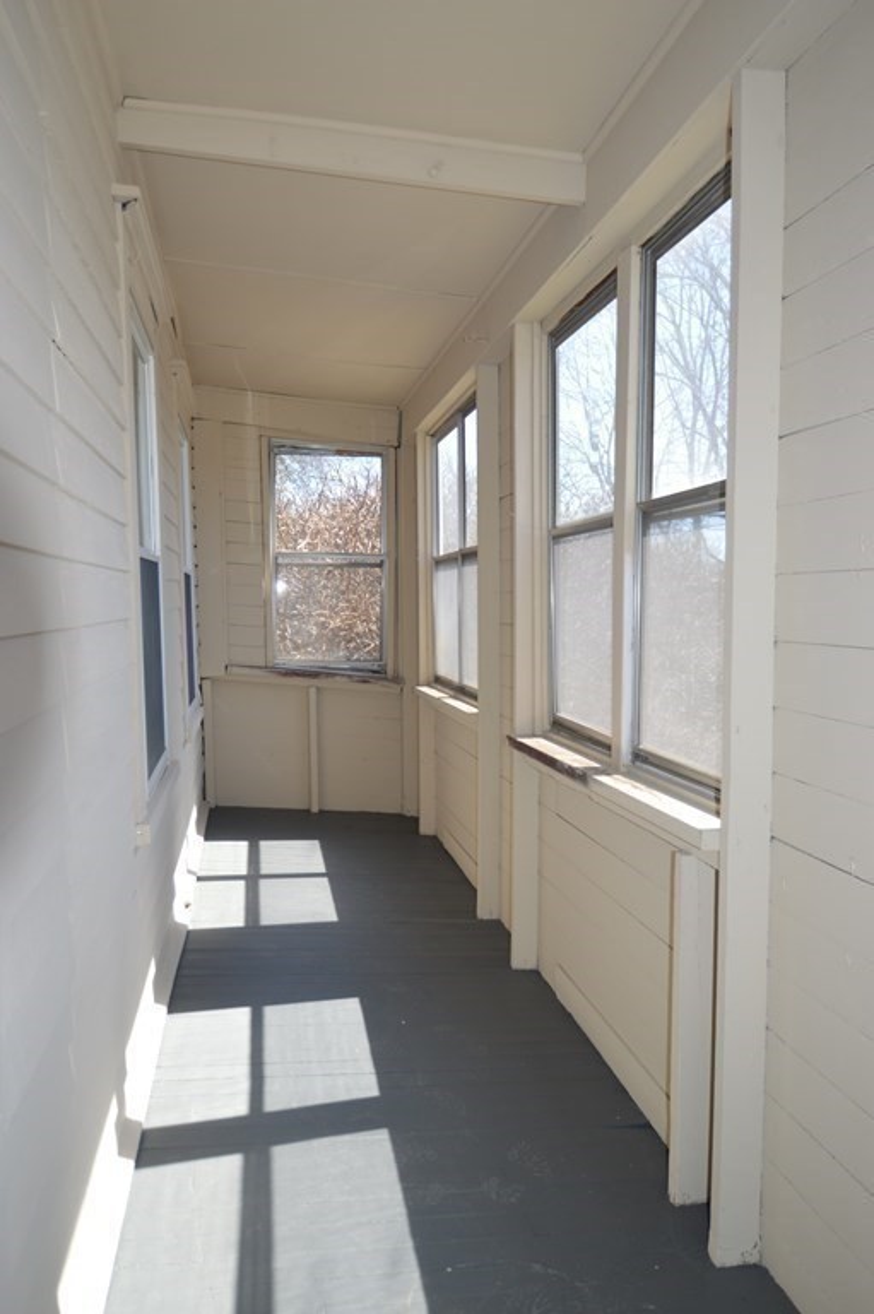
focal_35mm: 26
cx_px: 437
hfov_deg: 50.3
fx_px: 930
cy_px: 657
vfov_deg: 70.5
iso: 100
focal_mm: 17
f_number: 4.5
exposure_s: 1/200
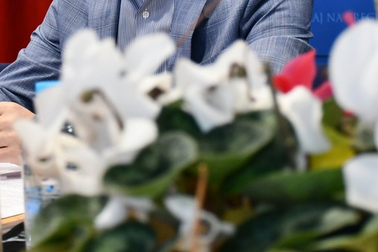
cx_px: 143
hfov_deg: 15.2
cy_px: -19
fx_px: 1417
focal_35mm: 135
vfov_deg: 10.1
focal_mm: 38
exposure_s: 1/125
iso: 1400
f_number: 4.2
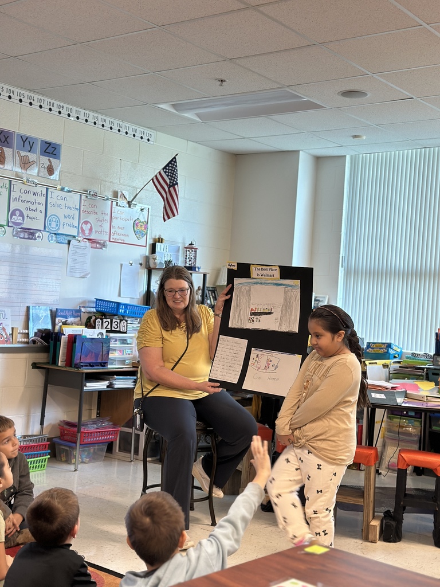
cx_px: 220
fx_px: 813
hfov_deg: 30.3
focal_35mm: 48
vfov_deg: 39.7
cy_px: 294
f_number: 1.78
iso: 320
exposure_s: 1/40
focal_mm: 6.86
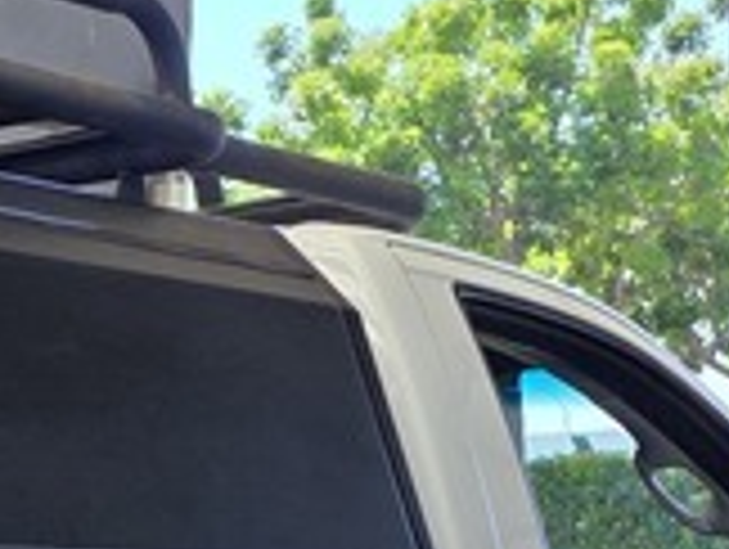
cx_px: -666
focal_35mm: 145
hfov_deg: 12.2
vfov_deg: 9.8
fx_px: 3058
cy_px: 909
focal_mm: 6.25
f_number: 1.7
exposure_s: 1/359
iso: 40
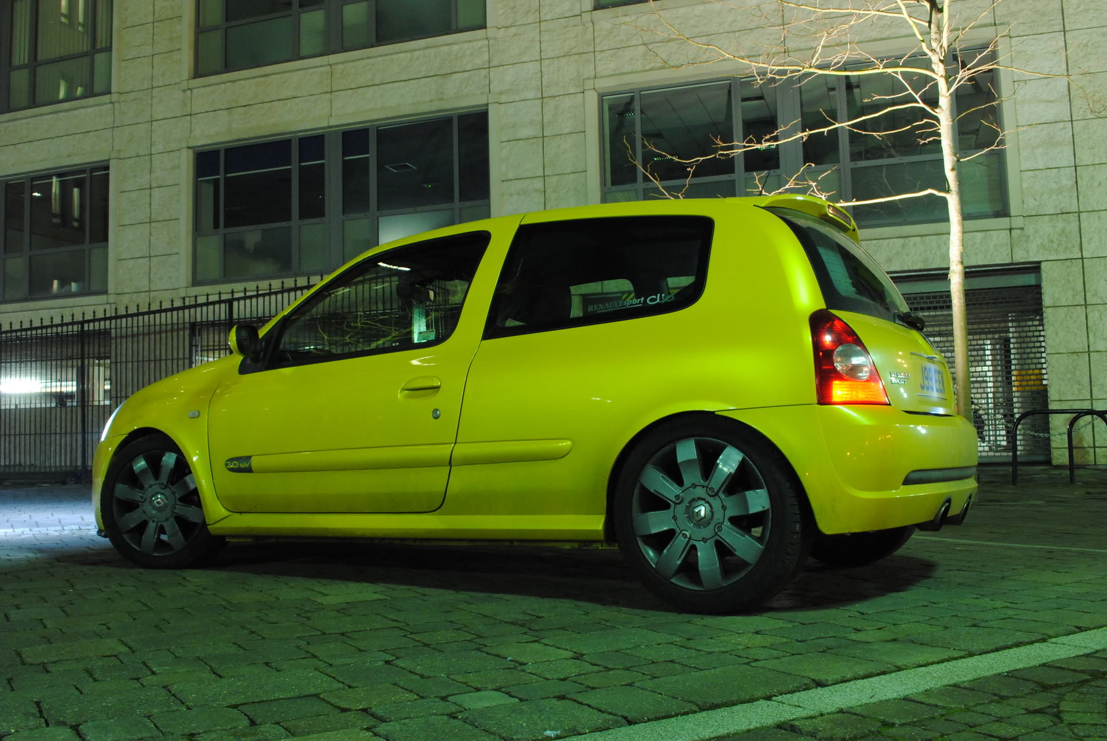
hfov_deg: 57.2
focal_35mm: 33
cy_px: 370
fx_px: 1016
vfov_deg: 40.1
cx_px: 554
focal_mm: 22
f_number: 11
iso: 800
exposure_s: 2
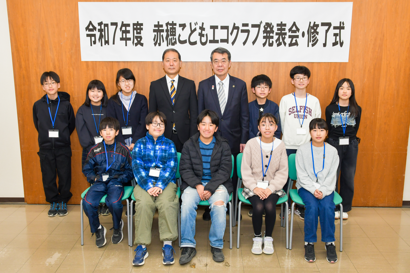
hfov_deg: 49.6
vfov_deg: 34.2
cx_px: 205
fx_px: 444
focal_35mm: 39
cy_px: 136
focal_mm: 26
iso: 800
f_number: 5.6
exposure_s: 1/60
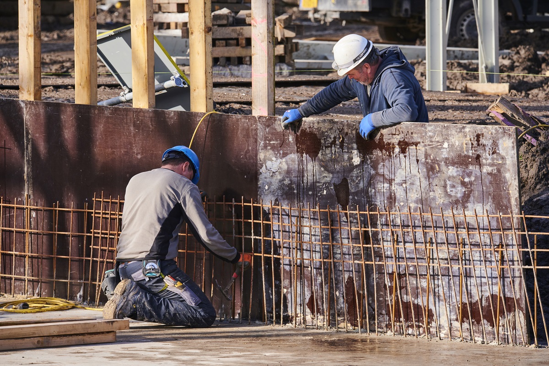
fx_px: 5947
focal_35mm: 390
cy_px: 183
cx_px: 274
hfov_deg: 5.3
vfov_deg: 3.5
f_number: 9
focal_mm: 390
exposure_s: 1/250
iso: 200
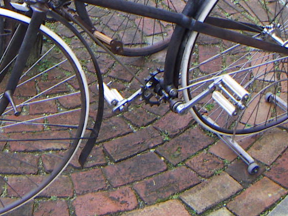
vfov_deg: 18.1
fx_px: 666
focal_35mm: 80
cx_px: 60
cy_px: 14
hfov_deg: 24.1
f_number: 2.8
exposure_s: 1/50
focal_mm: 4.7
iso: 64
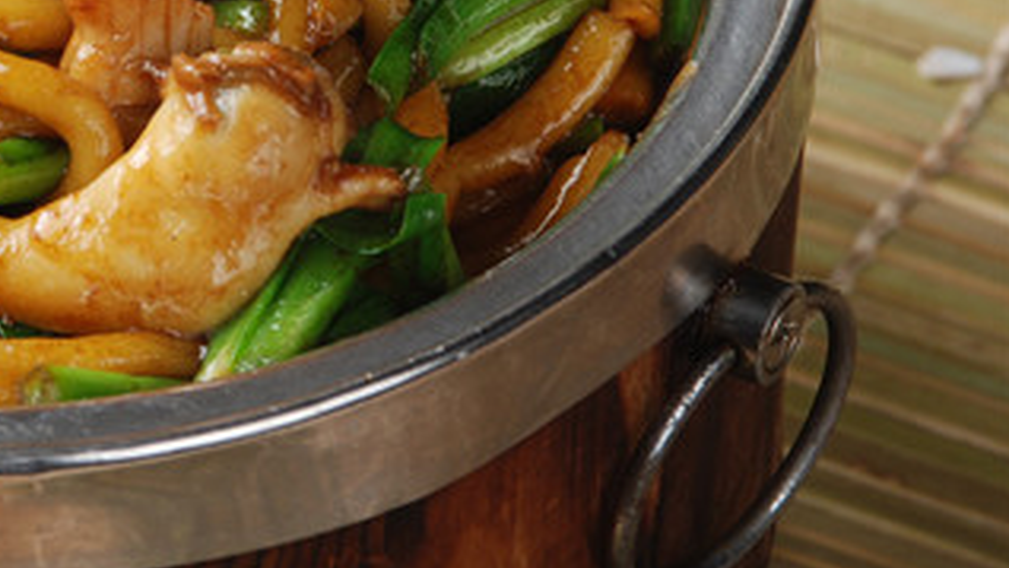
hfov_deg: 5.7
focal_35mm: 374
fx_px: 10013
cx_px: -124
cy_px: -33
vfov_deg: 3.2
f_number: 9
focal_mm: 105
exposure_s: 1/125
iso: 100
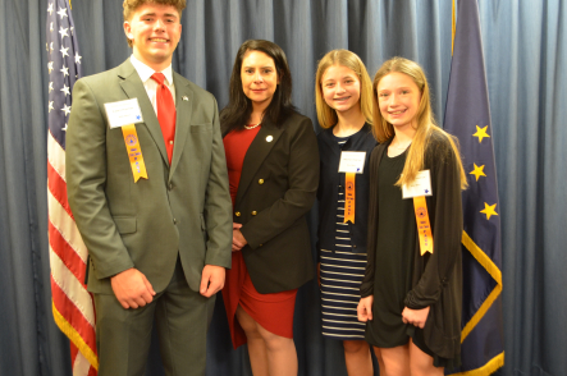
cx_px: 269
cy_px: 184
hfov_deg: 50.7
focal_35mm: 38
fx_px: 598
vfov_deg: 34.9
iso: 800
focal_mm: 22
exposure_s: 1/15
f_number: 4
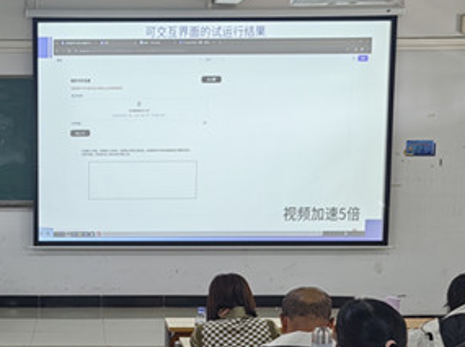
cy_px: 280
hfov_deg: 24.4
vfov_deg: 18.7
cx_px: 54
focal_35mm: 78
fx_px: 1046
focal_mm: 5.52
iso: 50
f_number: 1.9
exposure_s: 1/100
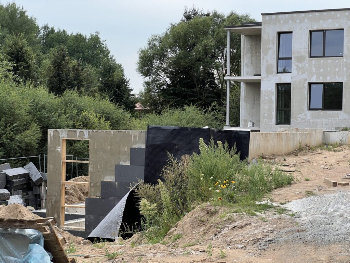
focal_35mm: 77
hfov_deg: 25.3
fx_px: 779
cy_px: 132
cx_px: 175
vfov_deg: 19.1
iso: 32
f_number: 2.8
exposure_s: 1/177
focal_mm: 9
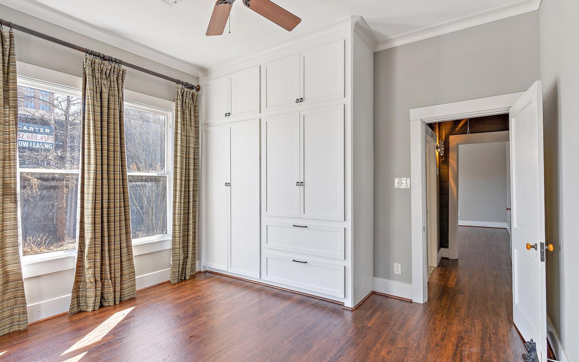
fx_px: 284
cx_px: 287
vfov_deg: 64.9
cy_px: 196
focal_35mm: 18
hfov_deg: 91.1
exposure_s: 1/10
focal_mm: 17
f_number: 7.1
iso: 125
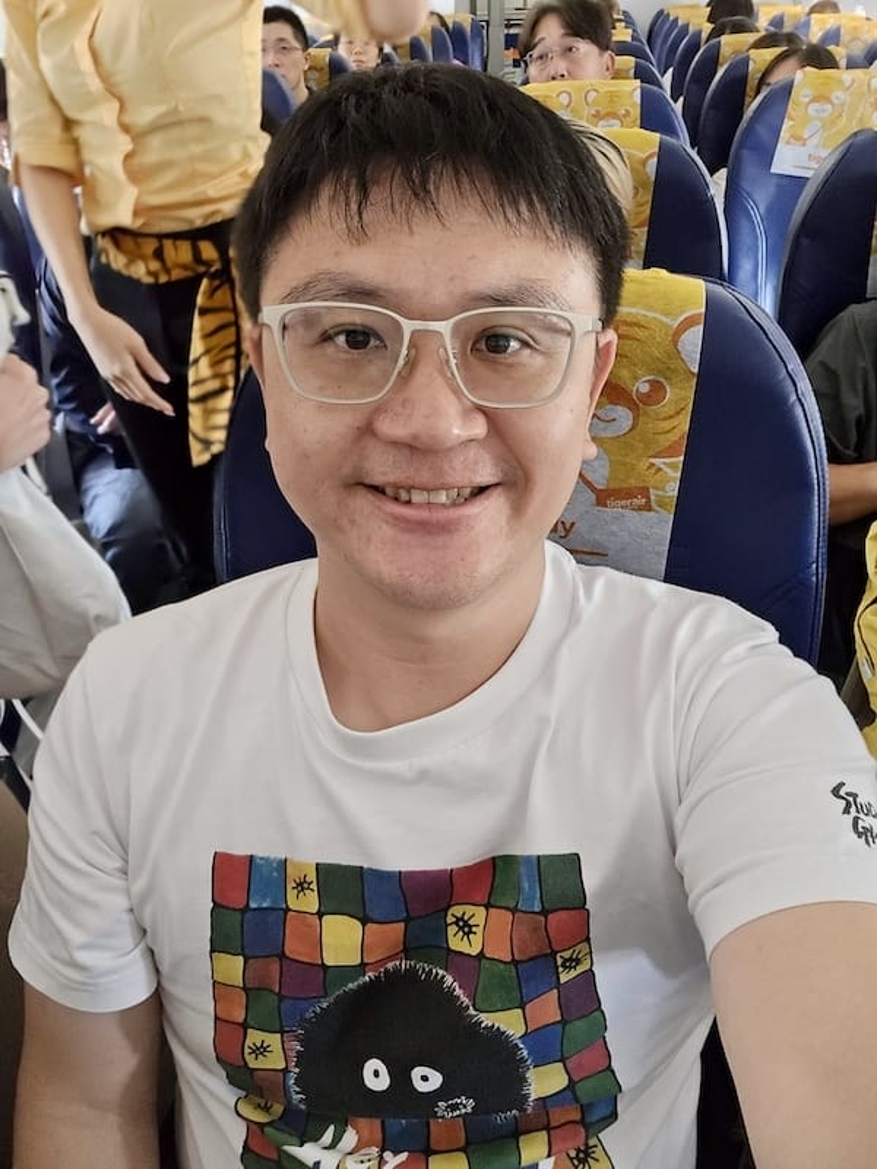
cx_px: 438
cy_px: 584
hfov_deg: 54.9
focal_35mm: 25
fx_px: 845
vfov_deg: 69.4
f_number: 2.2
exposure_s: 1/50
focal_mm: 3.3
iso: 640
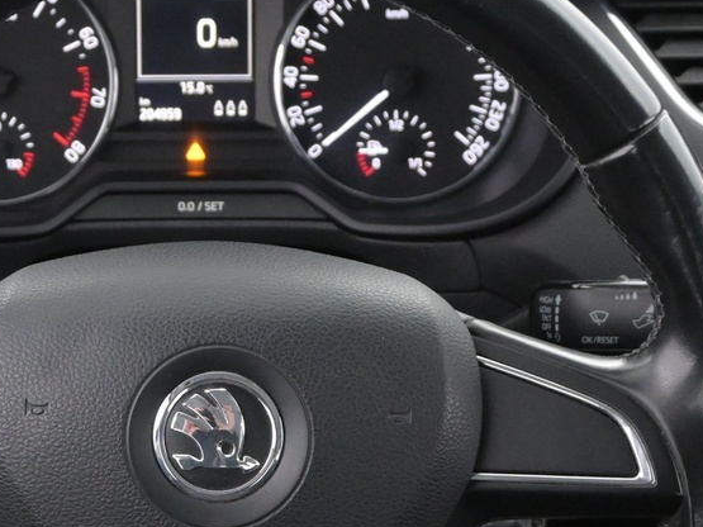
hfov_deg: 19.0
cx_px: 217
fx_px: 2093
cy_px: 423
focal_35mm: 103
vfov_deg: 14.3
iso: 3600
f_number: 4.2
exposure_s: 1/40
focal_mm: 24.5
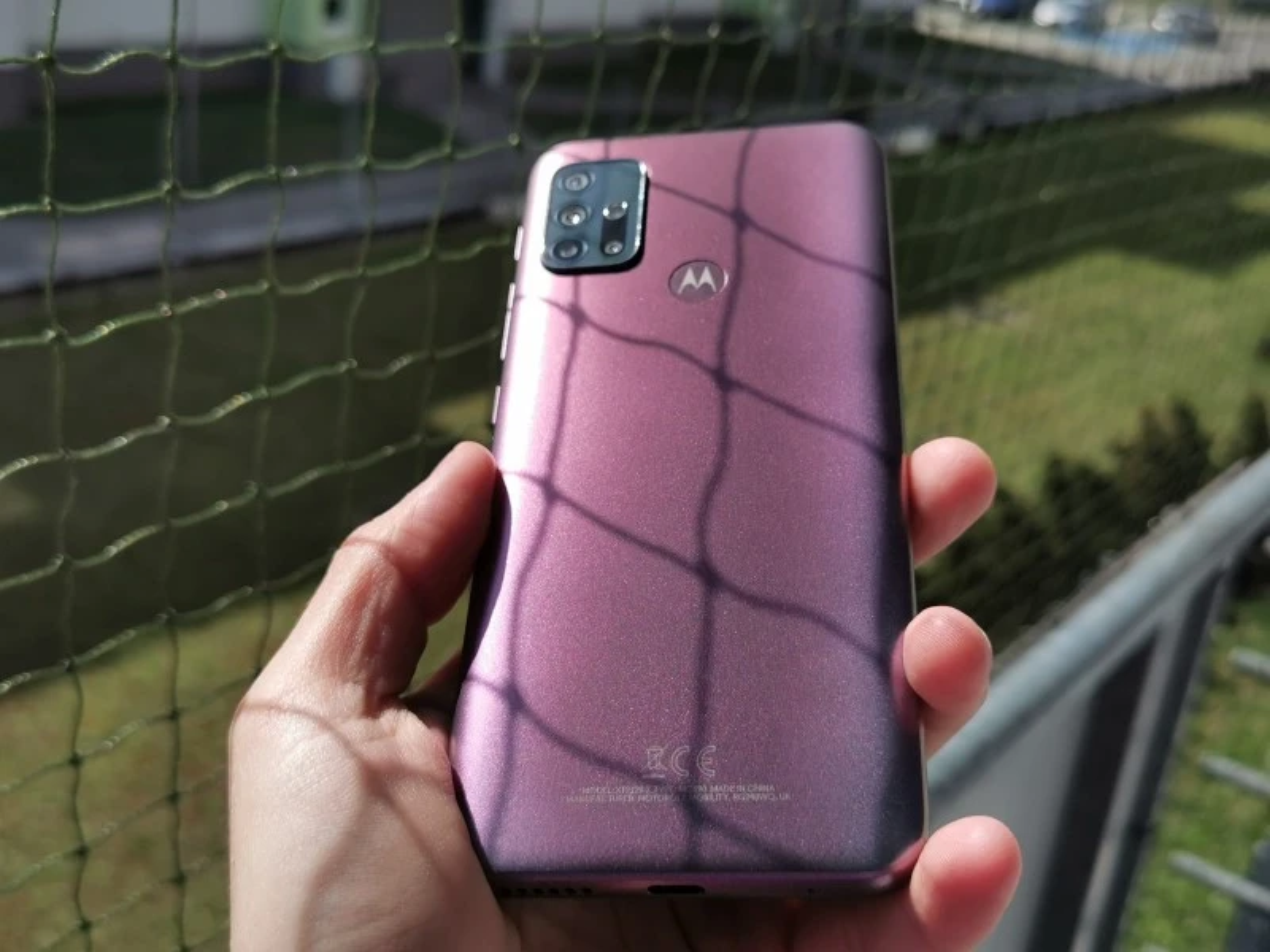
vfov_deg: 36.8
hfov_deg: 47.9
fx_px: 1431
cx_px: 635
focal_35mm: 39
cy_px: 476
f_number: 1.6
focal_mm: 5.56
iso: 50
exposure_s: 1/5128
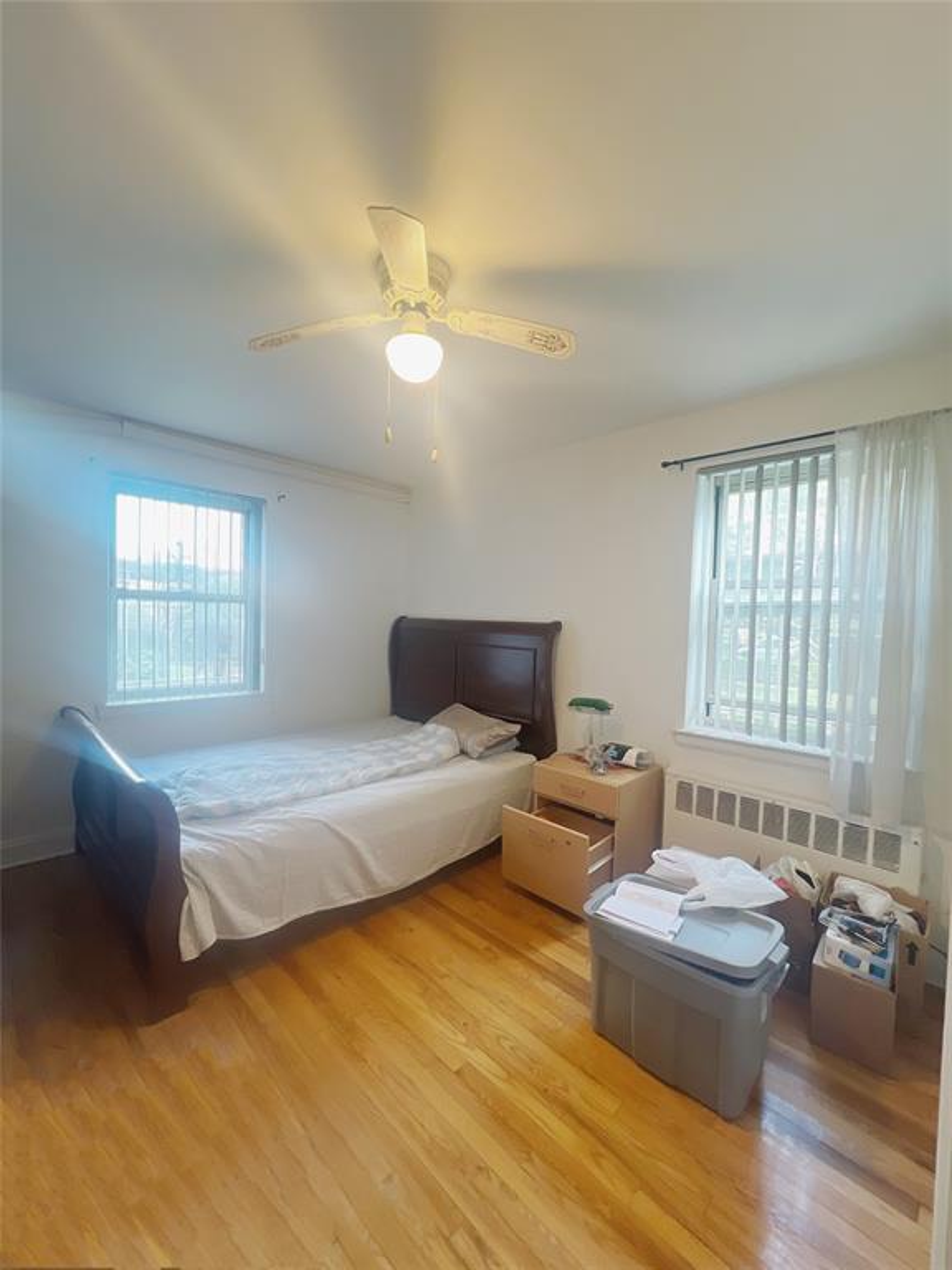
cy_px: 635
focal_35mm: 13
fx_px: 477
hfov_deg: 89.9
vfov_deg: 106.2
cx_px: 476
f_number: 1.8
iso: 200
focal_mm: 1.57
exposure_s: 1/60
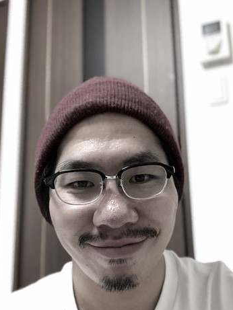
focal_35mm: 37
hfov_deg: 38.6
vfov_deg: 50.1
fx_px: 332
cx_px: 132
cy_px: 168
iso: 160
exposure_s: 1/15
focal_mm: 2.87
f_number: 2.2
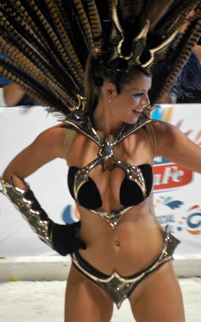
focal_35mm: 345
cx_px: 133
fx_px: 3023
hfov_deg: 3.8
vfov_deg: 6.1
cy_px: 161
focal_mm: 150
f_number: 5
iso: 1600
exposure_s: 1/40
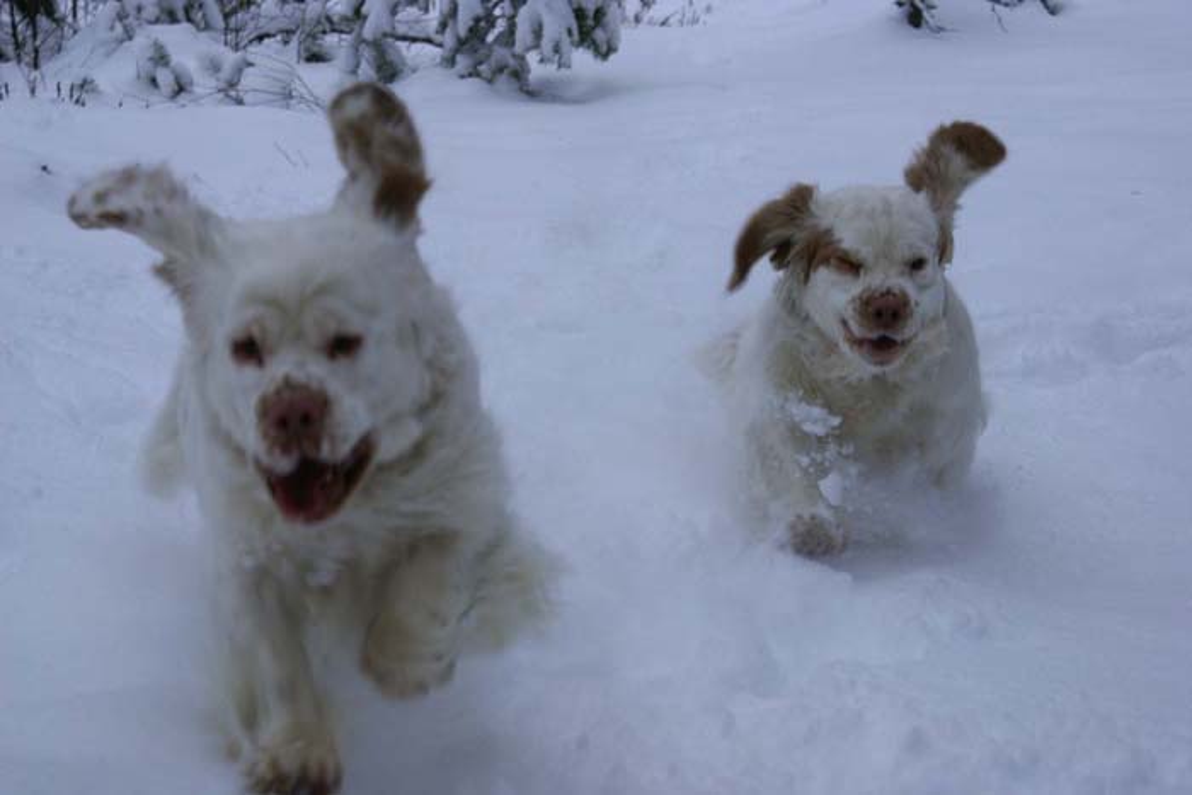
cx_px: 596
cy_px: 398
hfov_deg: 19.5
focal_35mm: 105
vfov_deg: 13.0
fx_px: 3477
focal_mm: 70
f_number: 6.3
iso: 100
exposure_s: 1/160
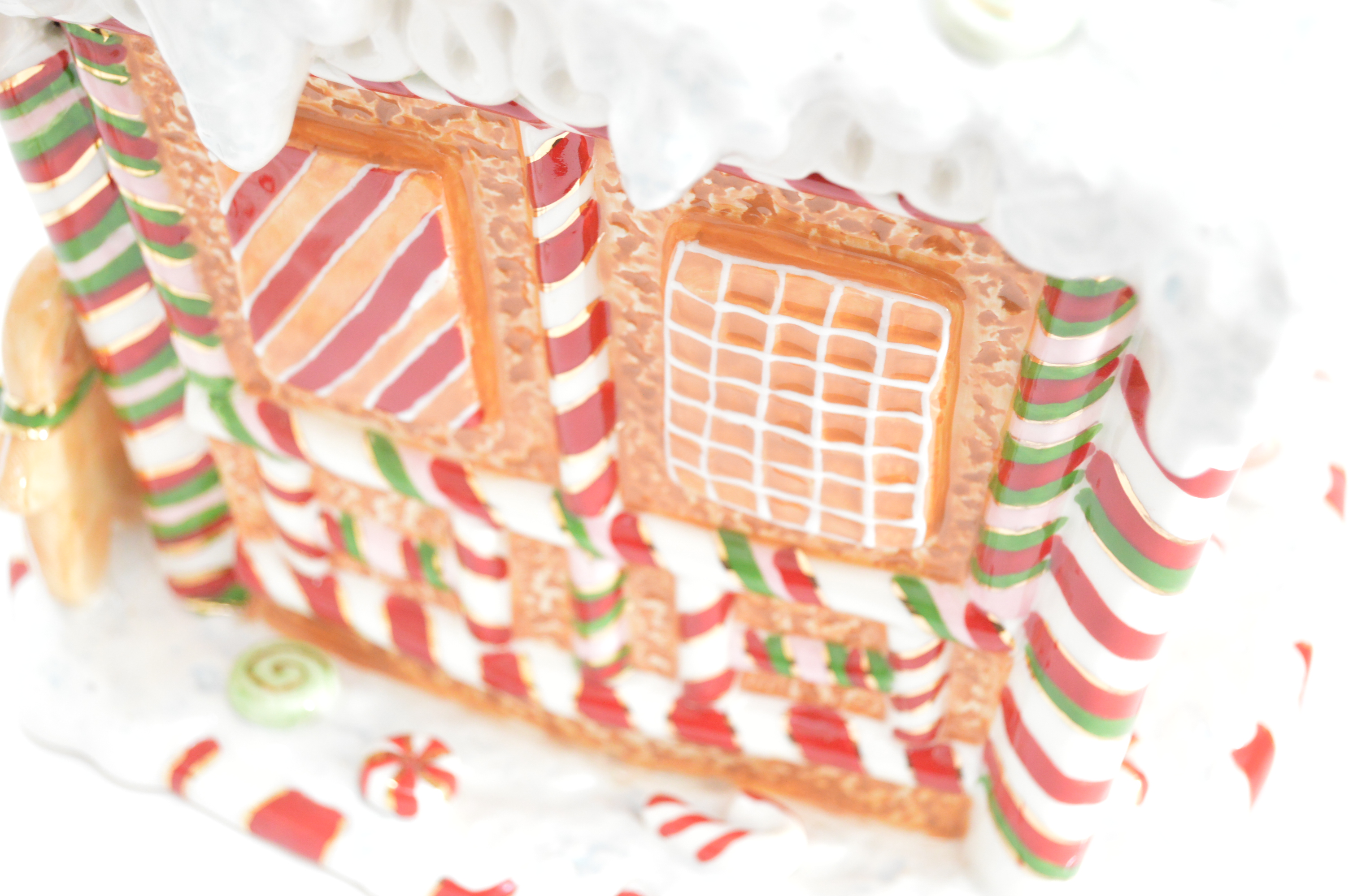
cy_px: 448
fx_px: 3089
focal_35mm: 82
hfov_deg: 24.6
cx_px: 674
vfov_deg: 16.5
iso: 2800
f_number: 5.6
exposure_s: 1/60
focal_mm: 55
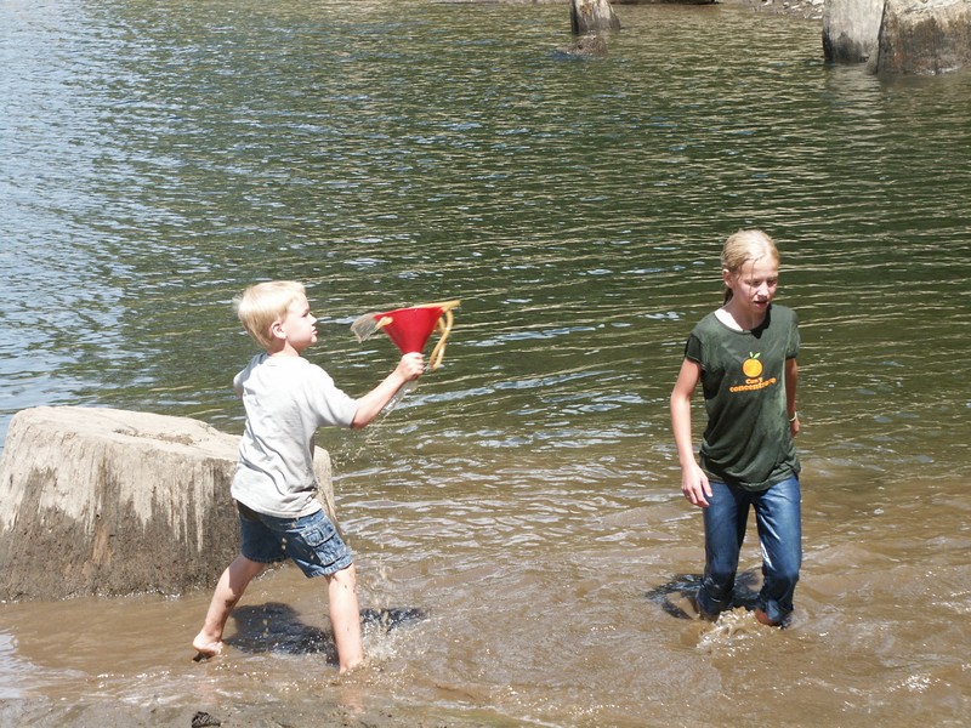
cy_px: 364
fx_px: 3506
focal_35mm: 125
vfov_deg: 11.9
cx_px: 486
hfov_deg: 15.8
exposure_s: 1/350
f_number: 5.6
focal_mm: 31.57
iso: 100
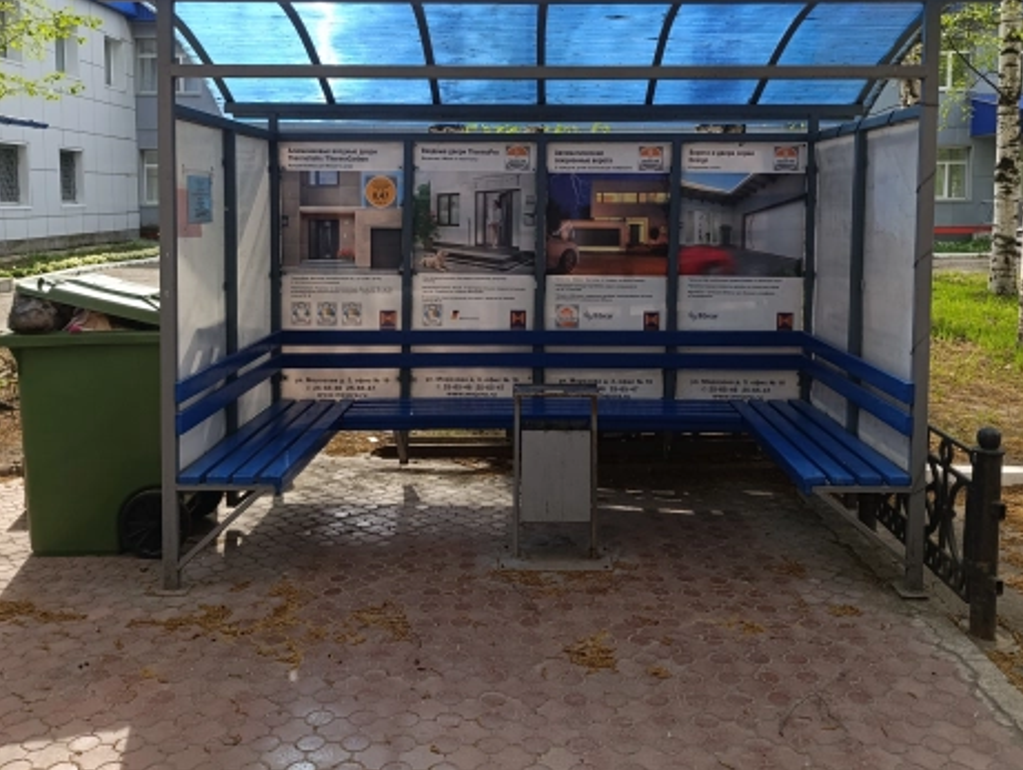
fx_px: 917
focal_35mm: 31
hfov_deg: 58.3
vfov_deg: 44.9
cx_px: 528
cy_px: 260
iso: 50
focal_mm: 6.14
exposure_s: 1/206
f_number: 1.6
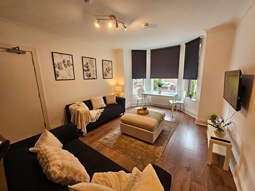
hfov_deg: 106.2
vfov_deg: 89.9
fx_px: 96
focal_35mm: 13
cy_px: 96
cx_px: 128
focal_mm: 2.2
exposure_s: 1/50
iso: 200
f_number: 2.2
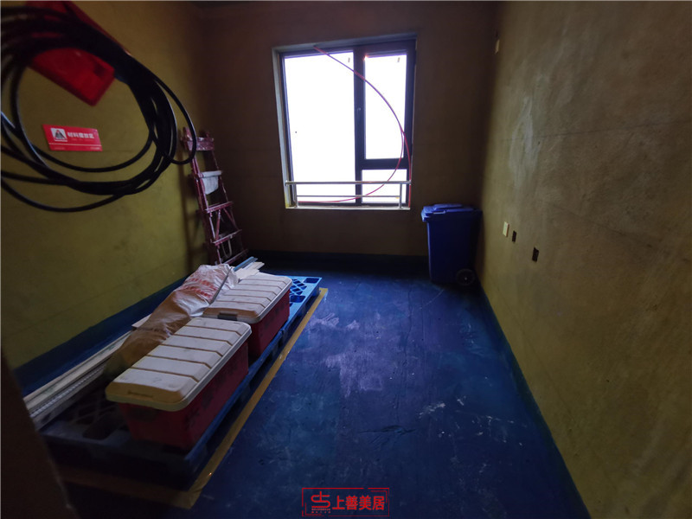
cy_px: 260
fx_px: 320
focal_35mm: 16
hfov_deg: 94.5
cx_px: 346
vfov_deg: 78.1
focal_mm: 2.35
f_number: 2.2
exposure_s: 1/25
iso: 400
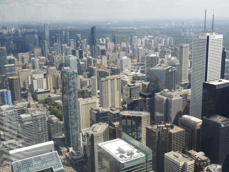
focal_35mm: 45
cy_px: 86
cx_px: 114
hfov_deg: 42.1
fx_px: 298
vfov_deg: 32.2
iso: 100
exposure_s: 1/200
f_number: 4
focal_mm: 8.1
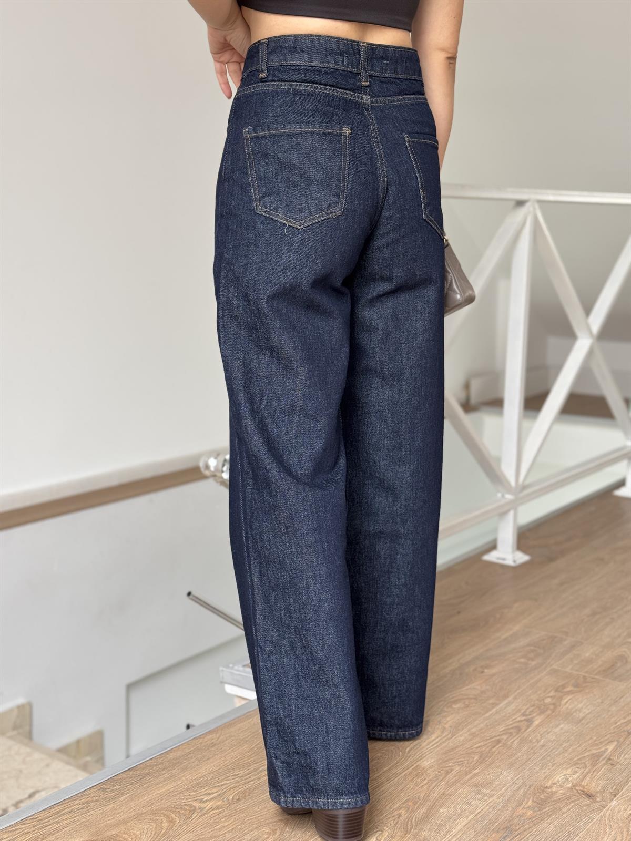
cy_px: 420
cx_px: 316
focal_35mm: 48
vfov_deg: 39.7
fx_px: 1167
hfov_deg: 30.3
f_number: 1.78
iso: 64
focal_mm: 6.76
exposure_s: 1/50
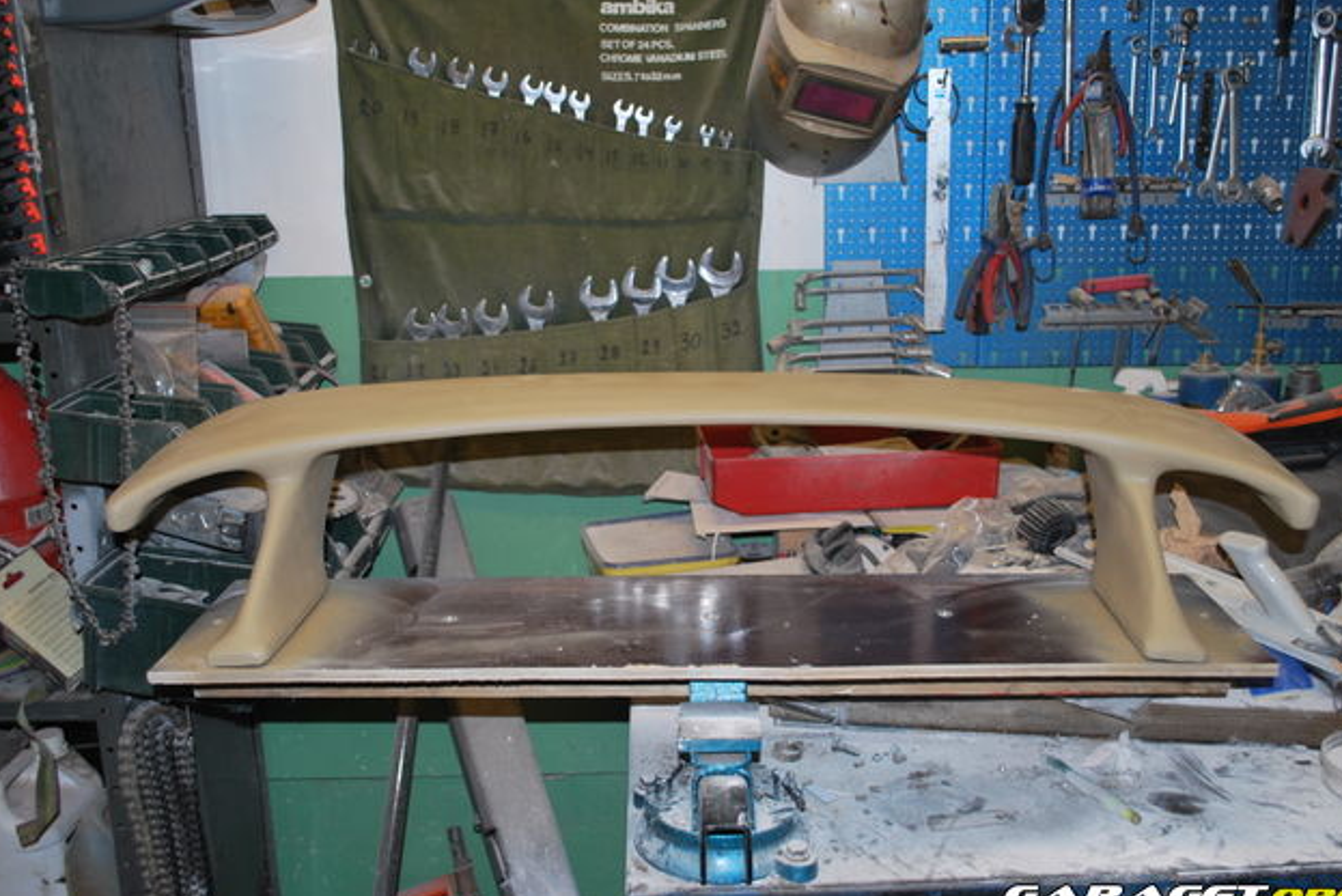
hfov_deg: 51.9
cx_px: 683
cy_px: 457
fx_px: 1380
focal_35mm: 37
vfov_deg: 36.0
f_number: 4.2
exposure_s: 1/60
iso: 200
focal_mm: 24
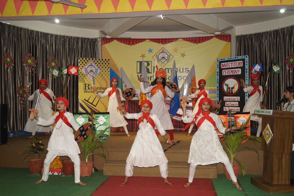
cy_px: 98
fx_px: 294
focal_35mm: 36
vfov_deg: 36.8
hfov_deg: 53.2
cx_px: 147
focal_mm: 24
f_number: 4
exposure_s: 1/160
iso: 800
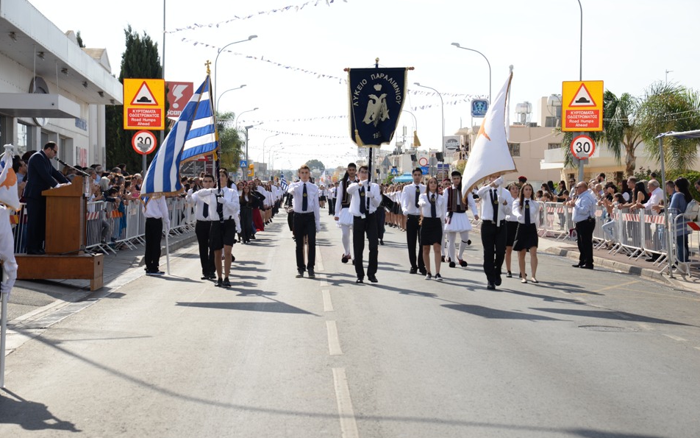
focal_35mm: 72
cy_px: 222
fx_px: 1374
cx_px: 351
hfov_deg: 28.6
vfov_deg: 18.1
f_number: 7.1
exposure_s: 1/400
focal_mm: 70
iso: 125
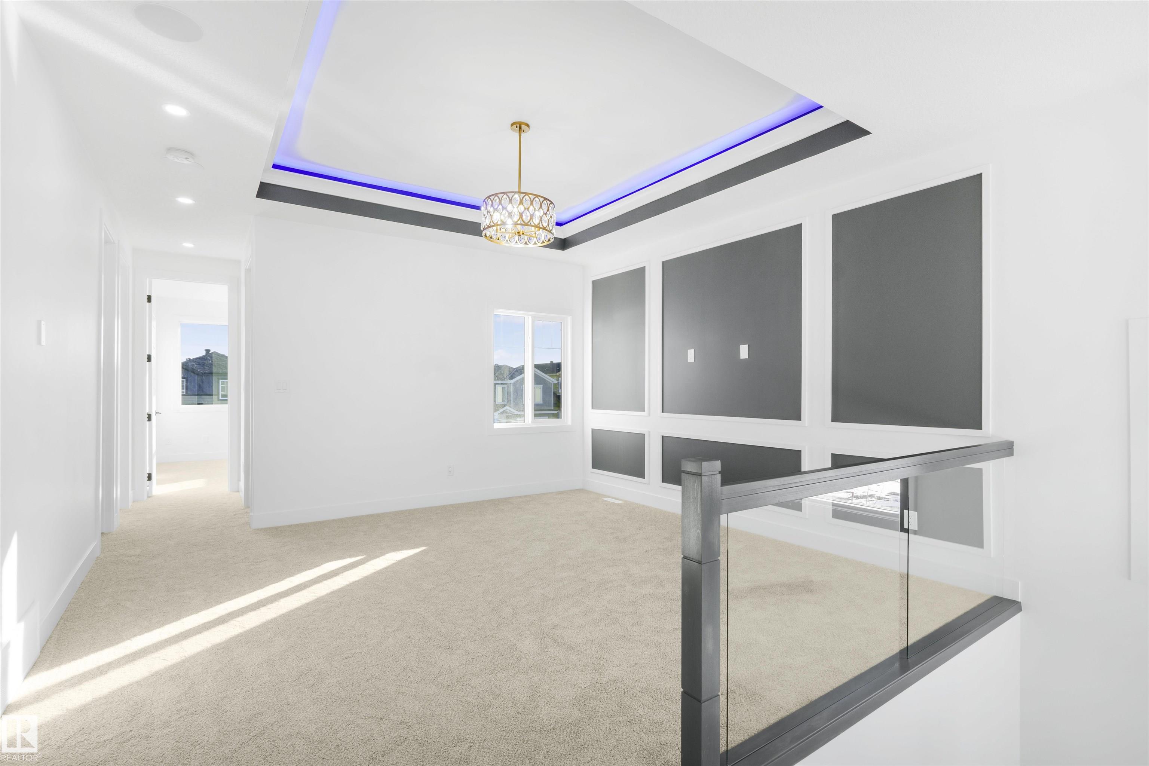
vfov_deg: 72.1
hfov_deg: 95.0
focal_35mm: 16
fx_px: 527
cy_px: 383
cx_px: 574
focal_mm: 11
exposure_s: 1/8
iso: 200
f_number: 9.5
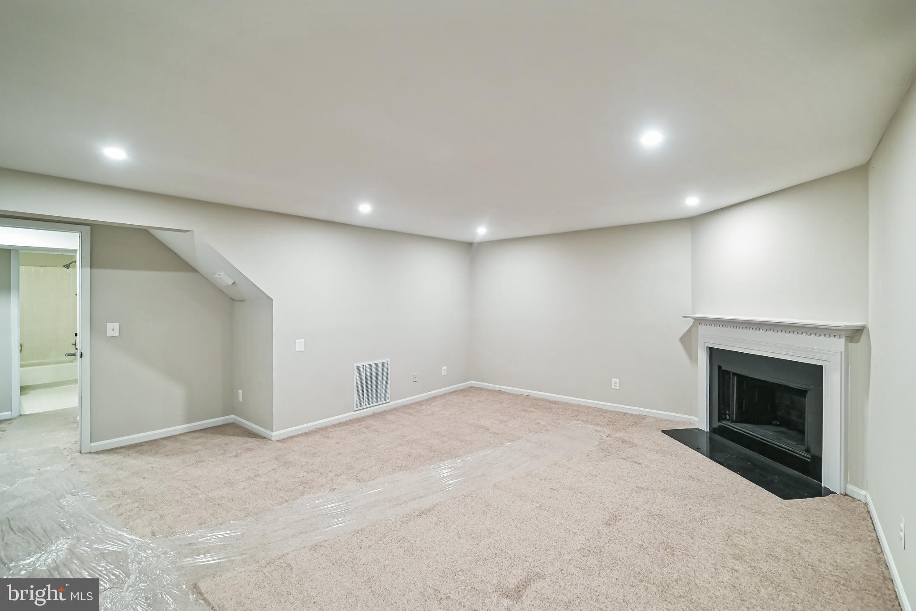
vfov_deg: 77.3
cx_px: 458
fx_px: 382
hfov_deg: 100.4
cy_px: 306
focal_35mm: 15
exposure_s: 1/50
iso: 1000
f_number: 4
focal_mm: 15
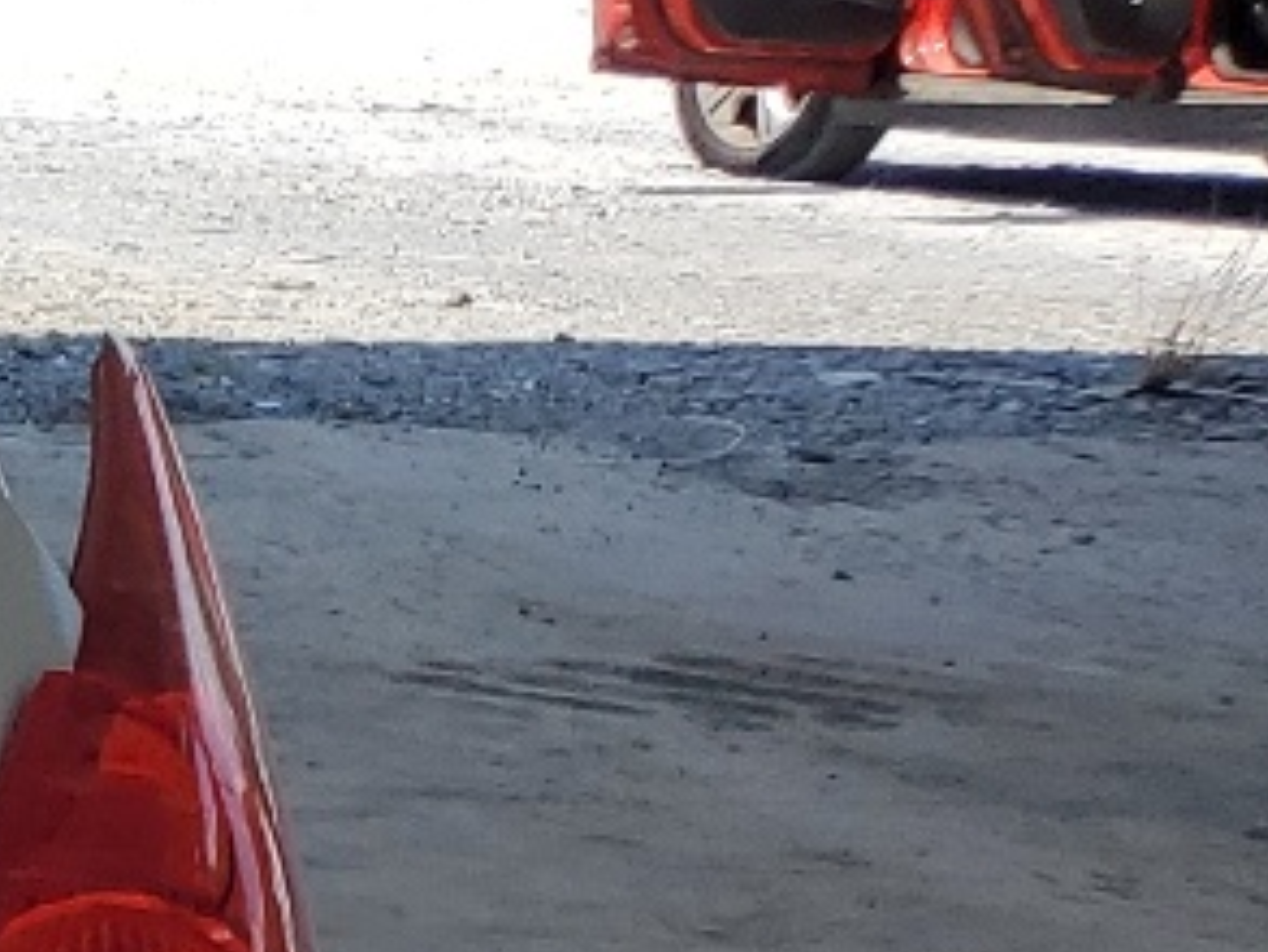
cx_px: -2138
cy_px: 1251
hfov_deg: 10.9
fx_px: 5204
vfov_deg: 10.2
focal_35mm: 142
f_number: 1.5
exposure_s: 1/2500
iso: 50
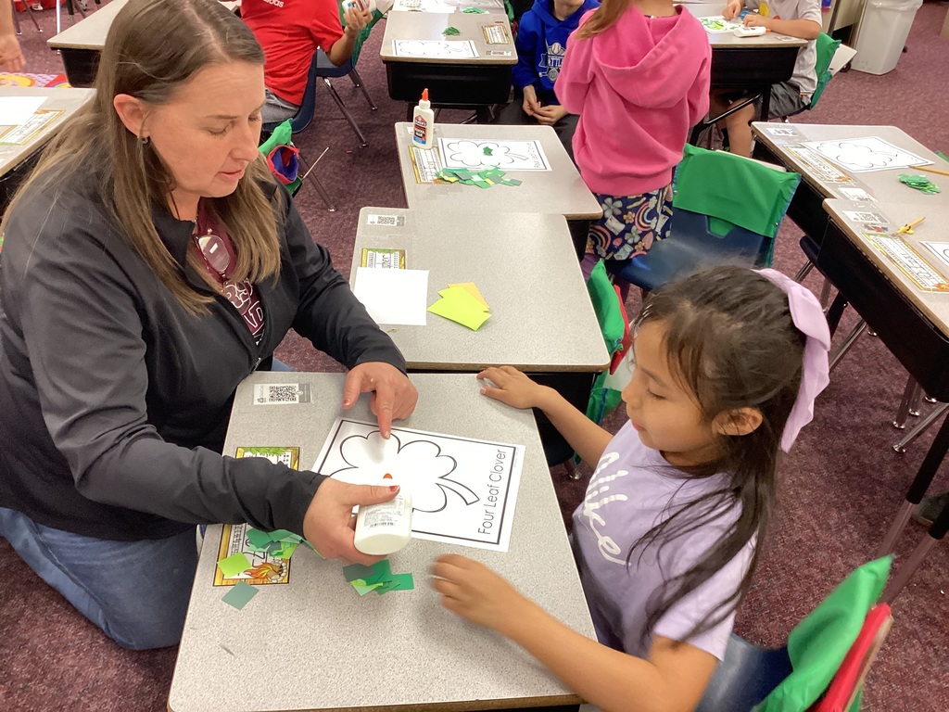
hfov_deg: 58.4
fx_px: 850
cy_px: 356
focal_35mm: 31
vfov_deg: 45.4
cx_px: 474
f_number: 2.4
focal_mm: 3.3
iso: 160
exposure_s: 1/50
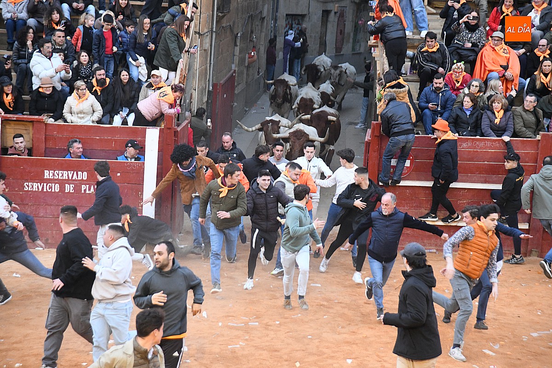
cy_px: 184
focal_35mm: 85
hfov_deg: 23.9
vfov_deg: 16.1
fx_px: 1303
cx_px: 276
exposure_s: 1/320
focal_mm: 85
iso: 8000
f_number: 4.5
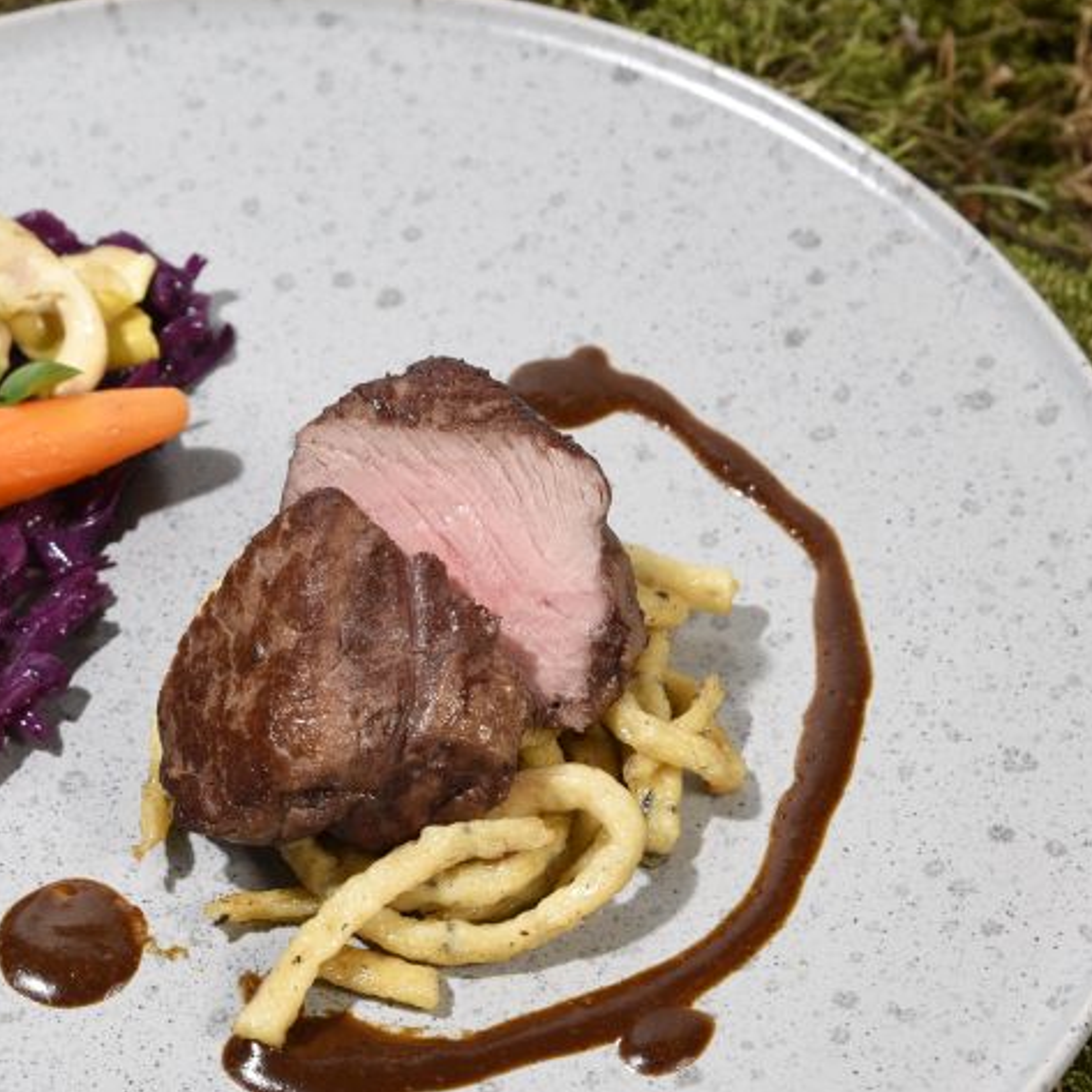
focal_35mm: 138
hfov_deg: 12.6
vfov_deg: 12.6
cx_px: 362
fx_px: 4925
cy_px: 741
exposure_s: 1/60
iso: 100
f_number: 9
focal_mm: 75
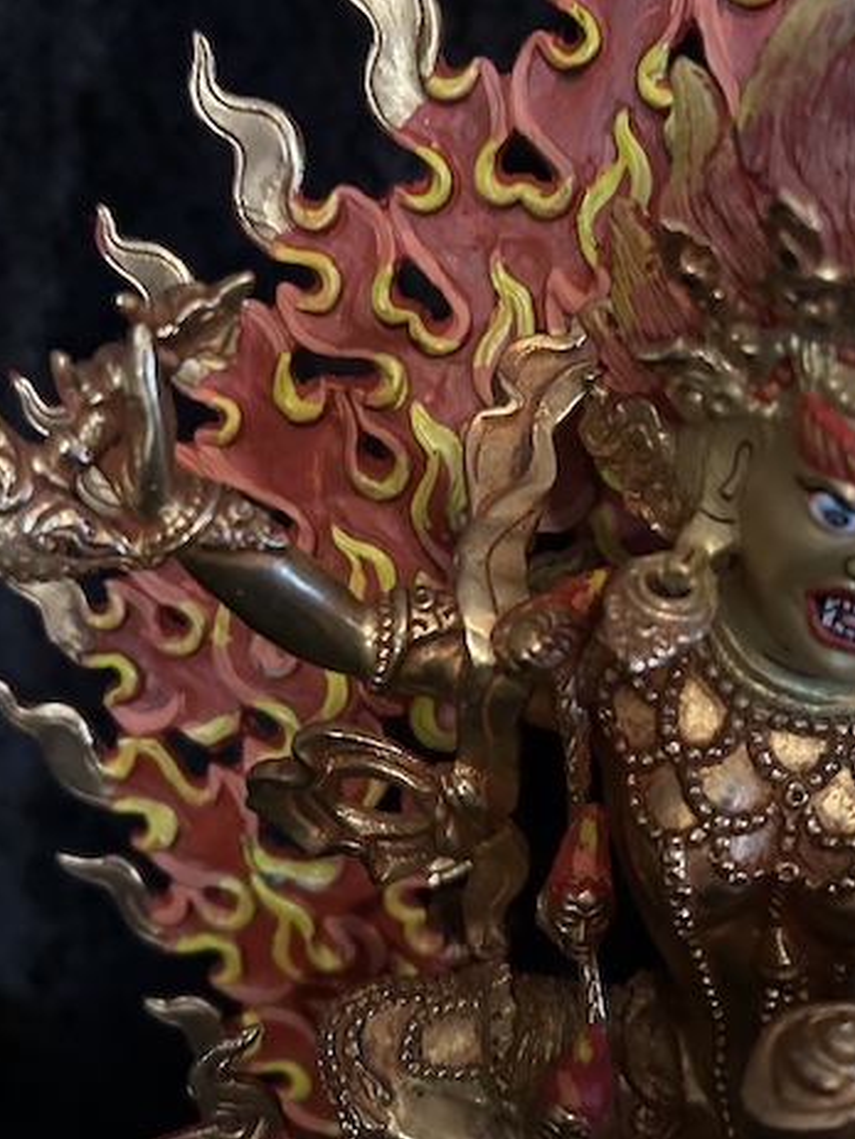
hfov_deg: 39.6
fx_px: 1184
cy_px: 510
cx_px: 493
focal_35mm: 36
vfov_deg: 51.2
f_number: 1.5
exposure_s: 1/25
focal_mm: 5.7
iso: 800
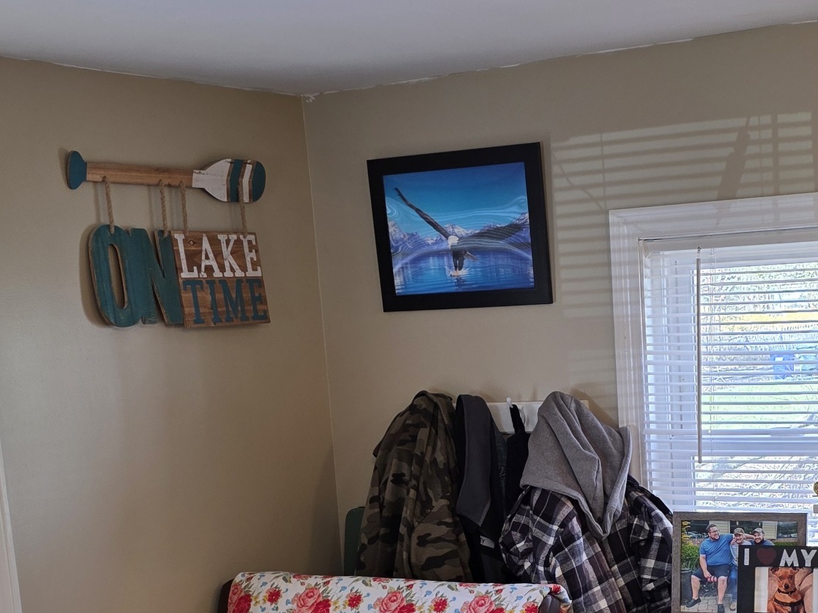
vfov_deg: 22.9
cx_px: 550
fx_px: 1488
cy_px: 512
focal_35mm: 63
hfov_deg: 30.5
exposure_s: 1/120
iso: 80
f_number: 1.7
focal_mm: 6.3
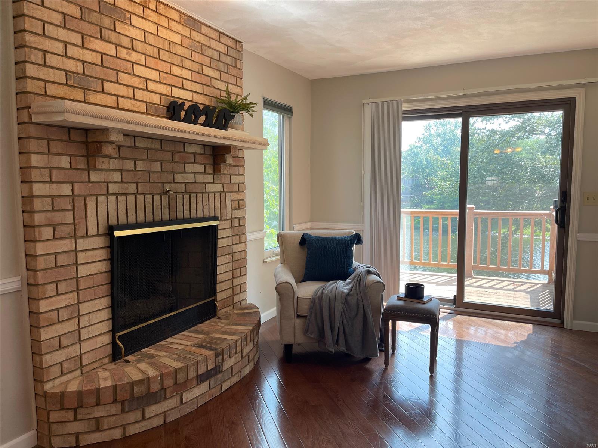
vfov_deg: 53.1
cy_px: 224
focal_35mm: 26
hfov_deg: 67.3
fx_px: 449
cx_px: 299
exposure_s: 1/120
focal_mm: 5.1
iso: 32
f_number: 1.6
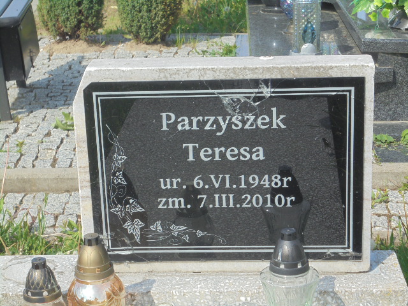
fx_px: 978
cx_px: 204
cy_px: 153
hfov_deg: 23.6
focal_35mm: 83
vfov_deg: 17.8
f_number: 6.7
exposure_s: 1/250
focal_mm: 14.9
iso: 100
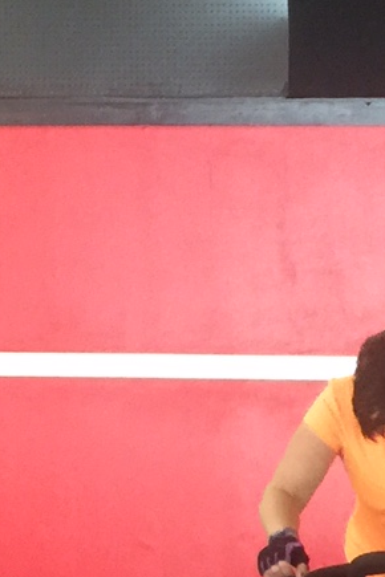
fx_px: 2278
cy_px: 565
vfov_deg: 14.2
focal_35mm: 142
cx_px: 689
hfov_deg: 9.2
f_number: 2.2
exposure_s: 1/15
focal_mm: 4.15
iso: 100
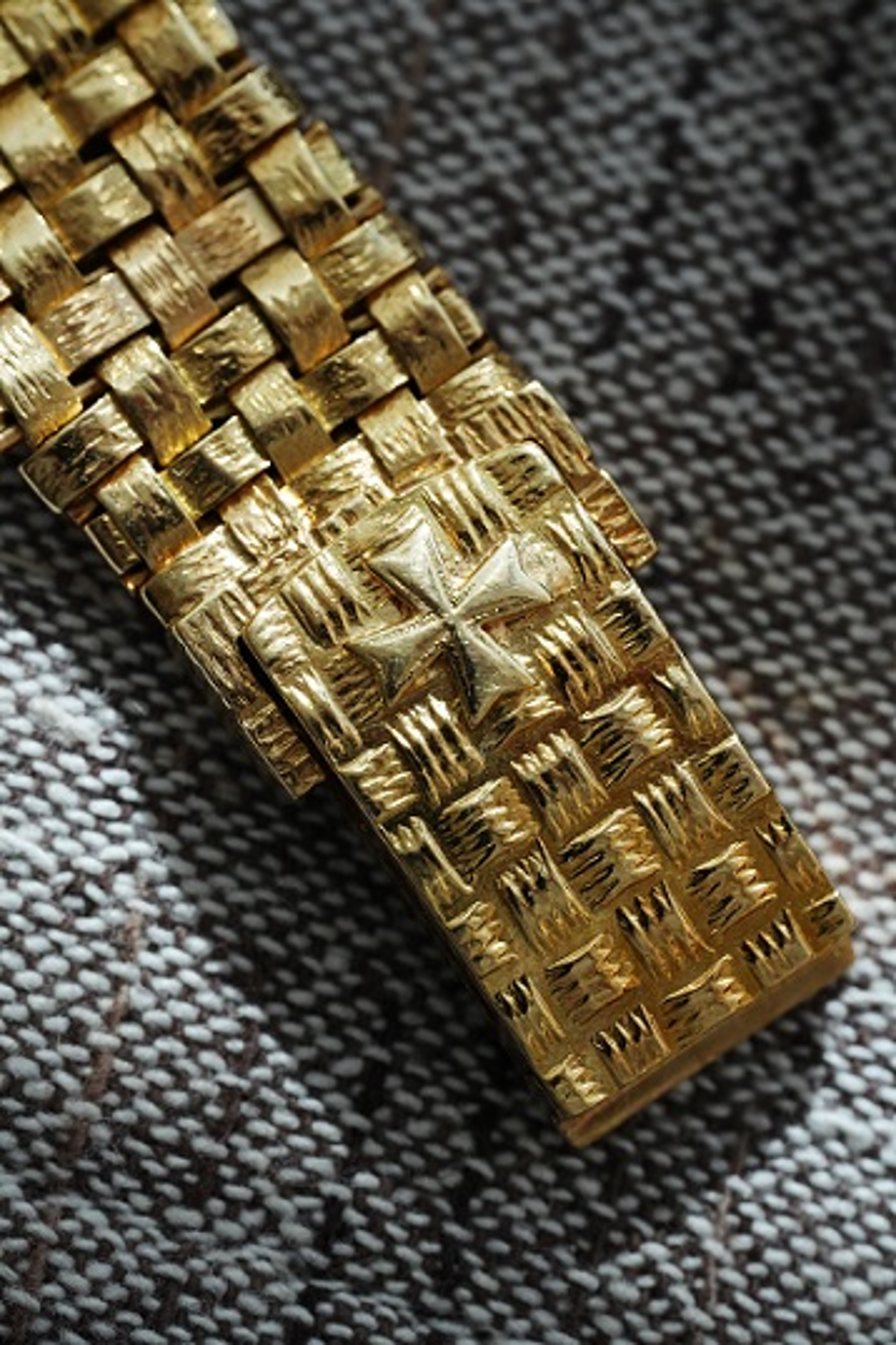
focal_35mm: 105
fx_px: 3920
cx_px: 448
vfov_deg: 19.5
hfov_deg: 13.0
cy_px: 672
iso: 6400
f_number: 9
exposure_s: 1/250
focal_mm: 105
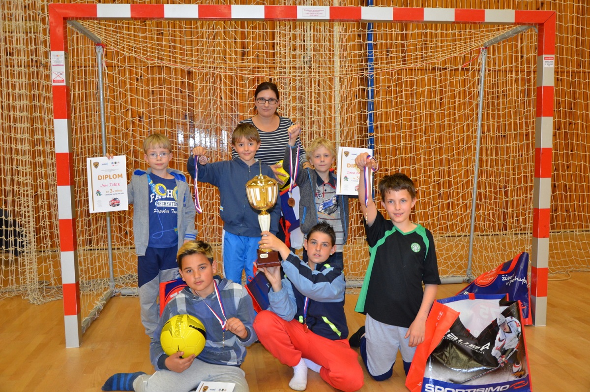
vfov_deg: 39.8
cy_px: 196
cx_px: 295
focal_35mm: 33
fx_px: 540
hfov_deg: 57.3
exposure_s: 1/60
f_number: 3.8
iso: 800
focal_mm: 22
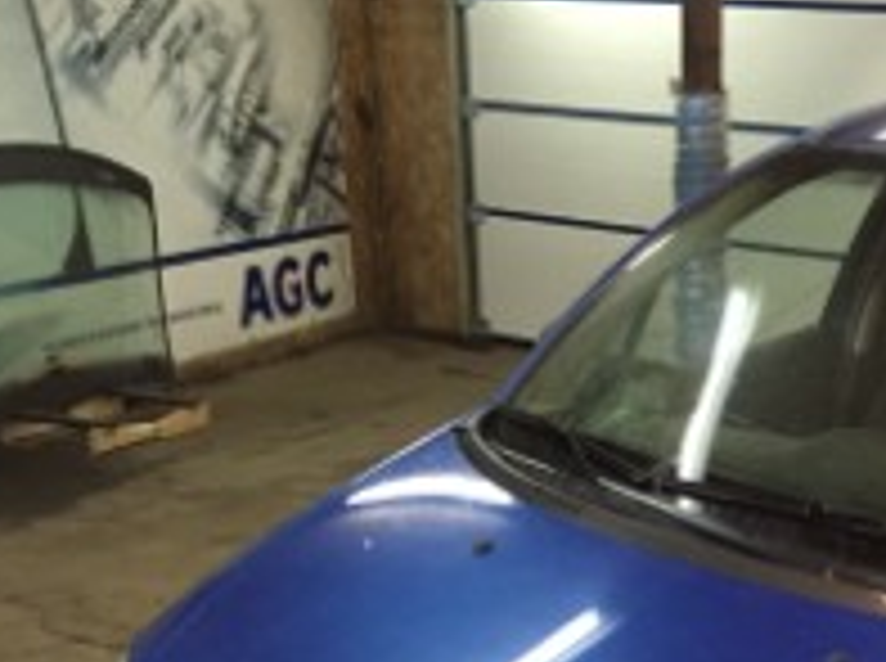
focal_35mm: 59
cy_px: 657
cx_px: 796
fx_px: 1507
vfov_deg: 23.7
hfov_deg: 31.3
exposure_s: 1/25
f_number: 2.2
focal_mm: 4.15
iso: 250
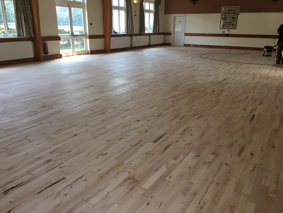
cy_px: 106
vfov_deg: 48.2
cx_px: 142
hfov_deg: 61.7
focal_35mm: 29
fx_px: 237
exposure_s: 1/50
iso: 32
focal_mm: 4.15
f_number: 2.2
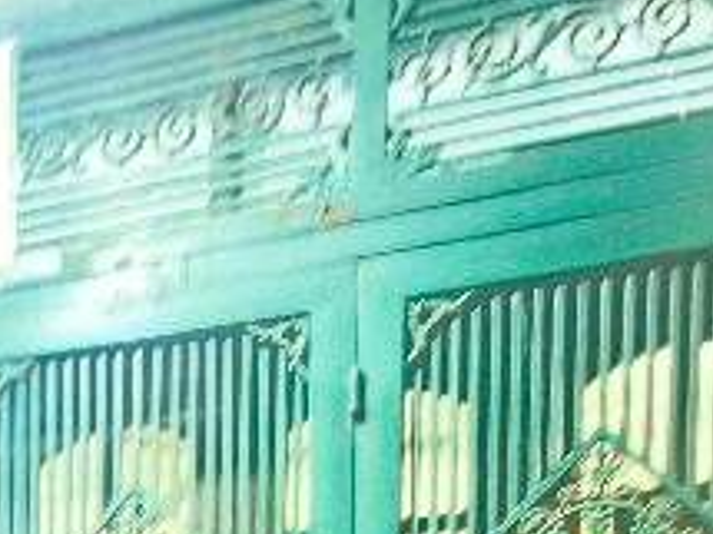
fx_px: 1276
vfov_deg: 18.0
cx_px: -119
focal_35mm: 62
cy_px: 1005
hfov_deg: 27.8
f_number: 2.2
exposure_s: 1/25
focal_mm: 2.2
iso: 3200
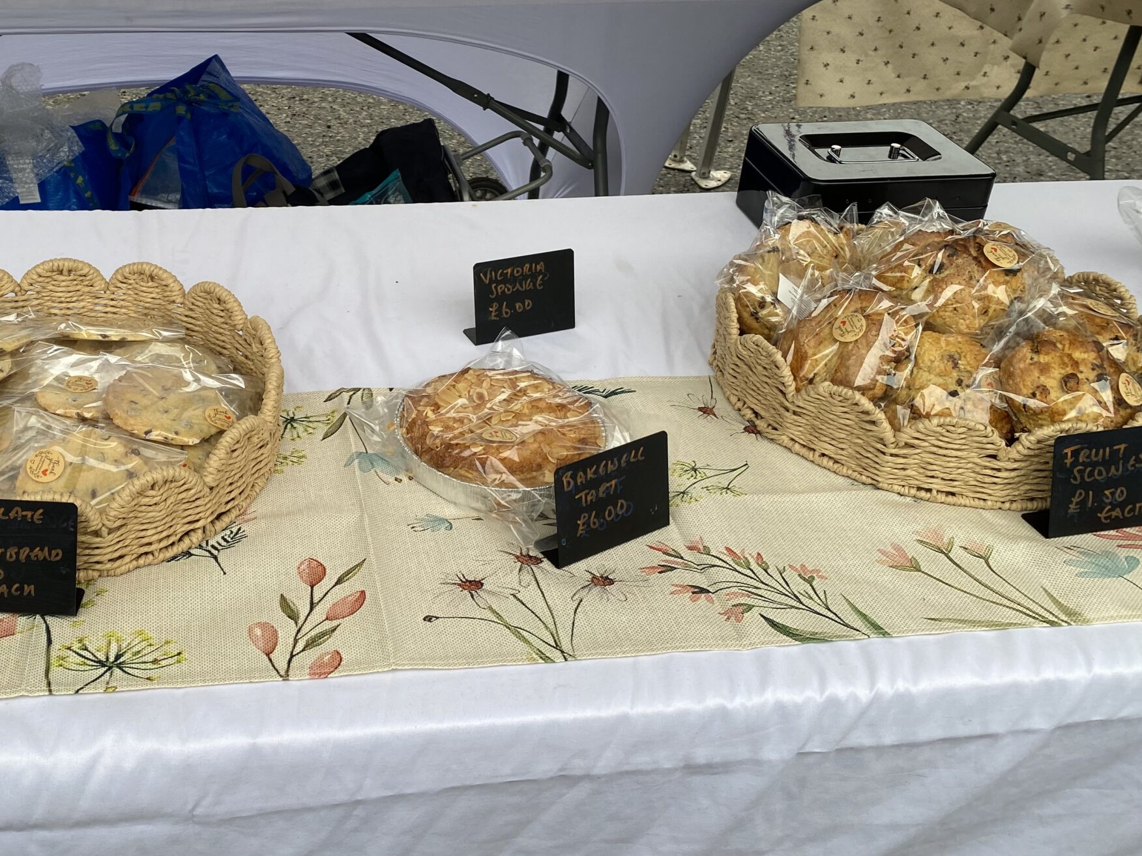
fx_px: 1254
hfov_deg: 47.6
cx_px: 323
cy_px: 345
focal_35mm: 38
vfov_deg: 37.6
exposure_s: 1/221
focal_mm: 4.25
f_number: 1.8
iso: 32
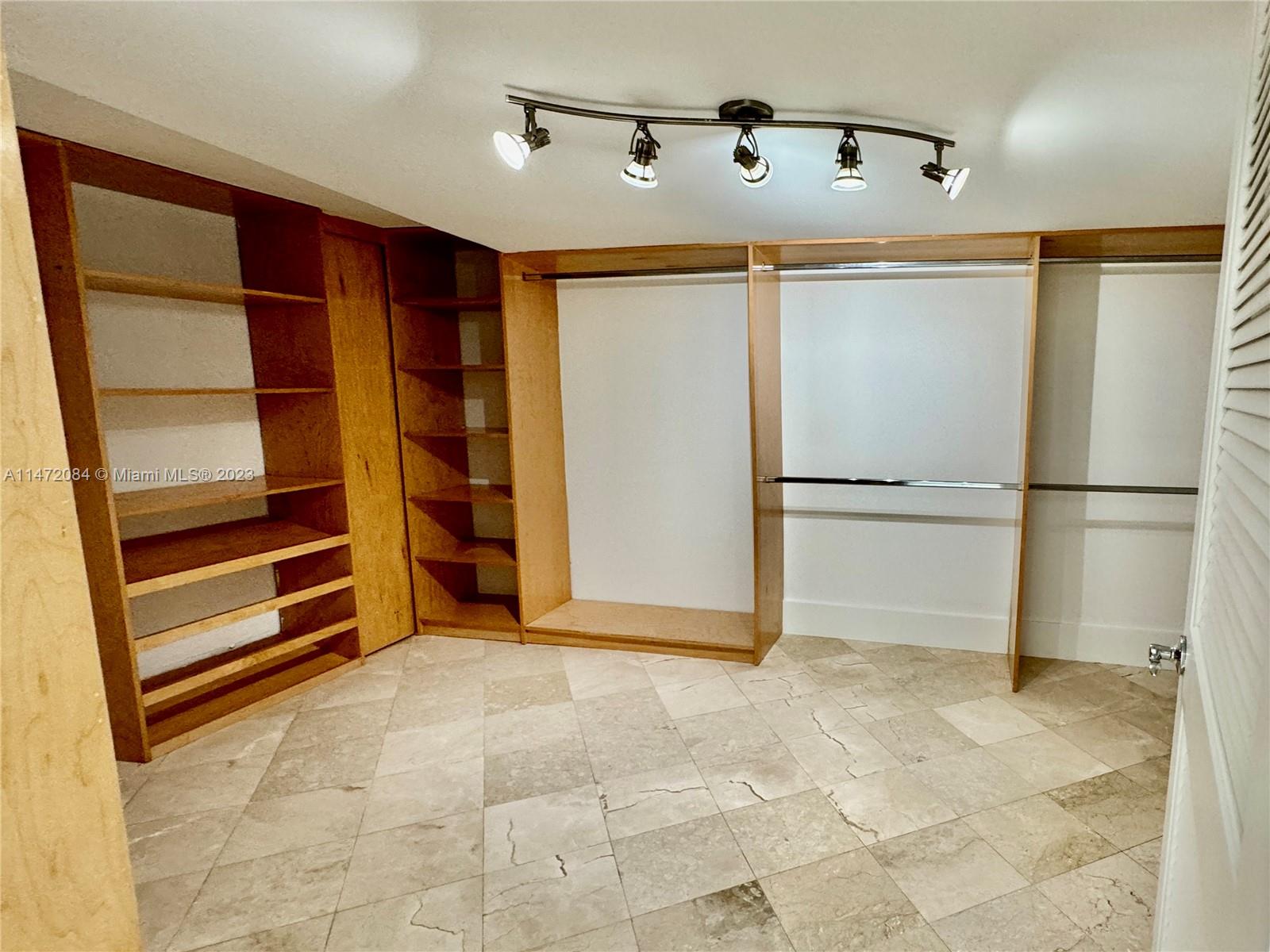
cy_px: 476
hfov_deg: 102.1
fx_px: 514
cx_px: 635
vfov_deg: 85.7
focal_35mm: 14
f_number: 2.2
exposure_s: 1/120
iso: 250
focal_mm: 2.22
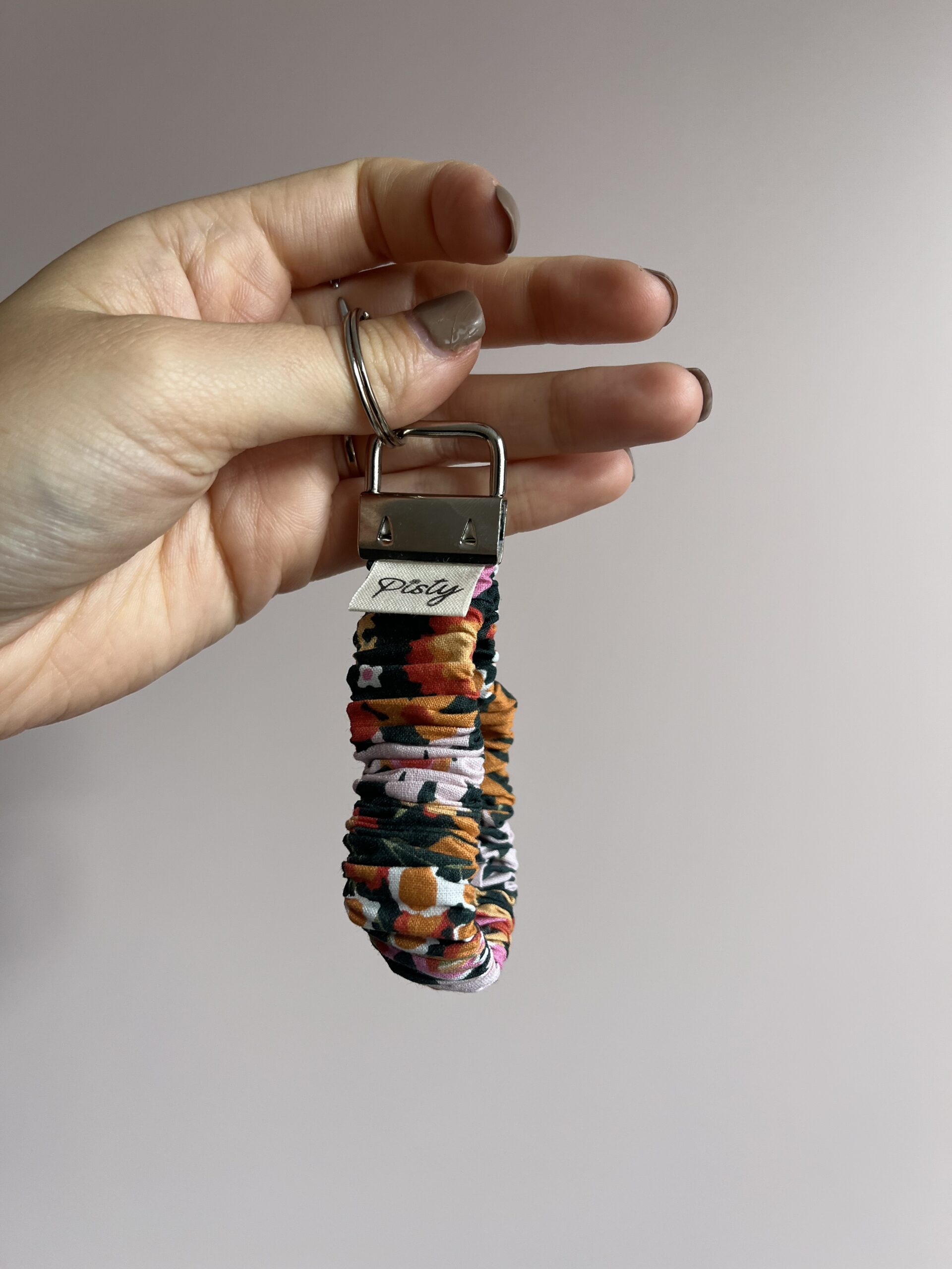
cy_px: 634
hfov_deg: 53.1
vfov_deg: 67.3
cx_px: 476
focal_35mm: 26
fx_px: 953
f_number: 1.6
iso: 64
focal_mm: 5.1
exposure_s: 1/121
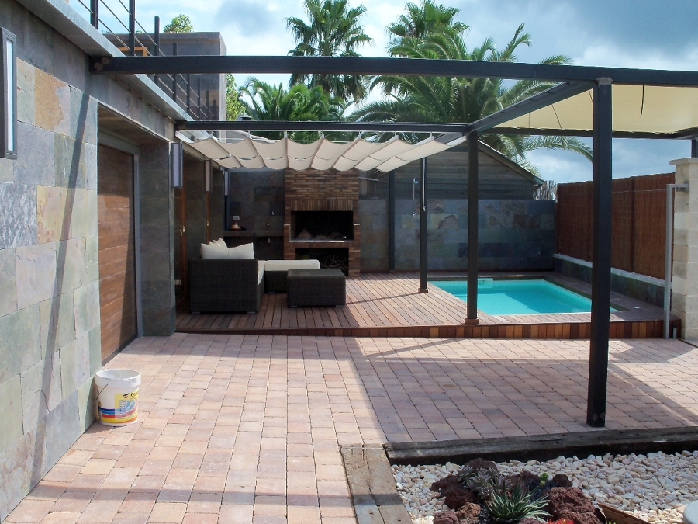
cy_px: 262
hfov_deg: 52.6
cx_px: 349
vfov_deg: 40.7
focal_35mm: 35
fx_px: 706
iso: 80
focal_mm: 6.3
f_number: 5.5
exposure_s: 1/320
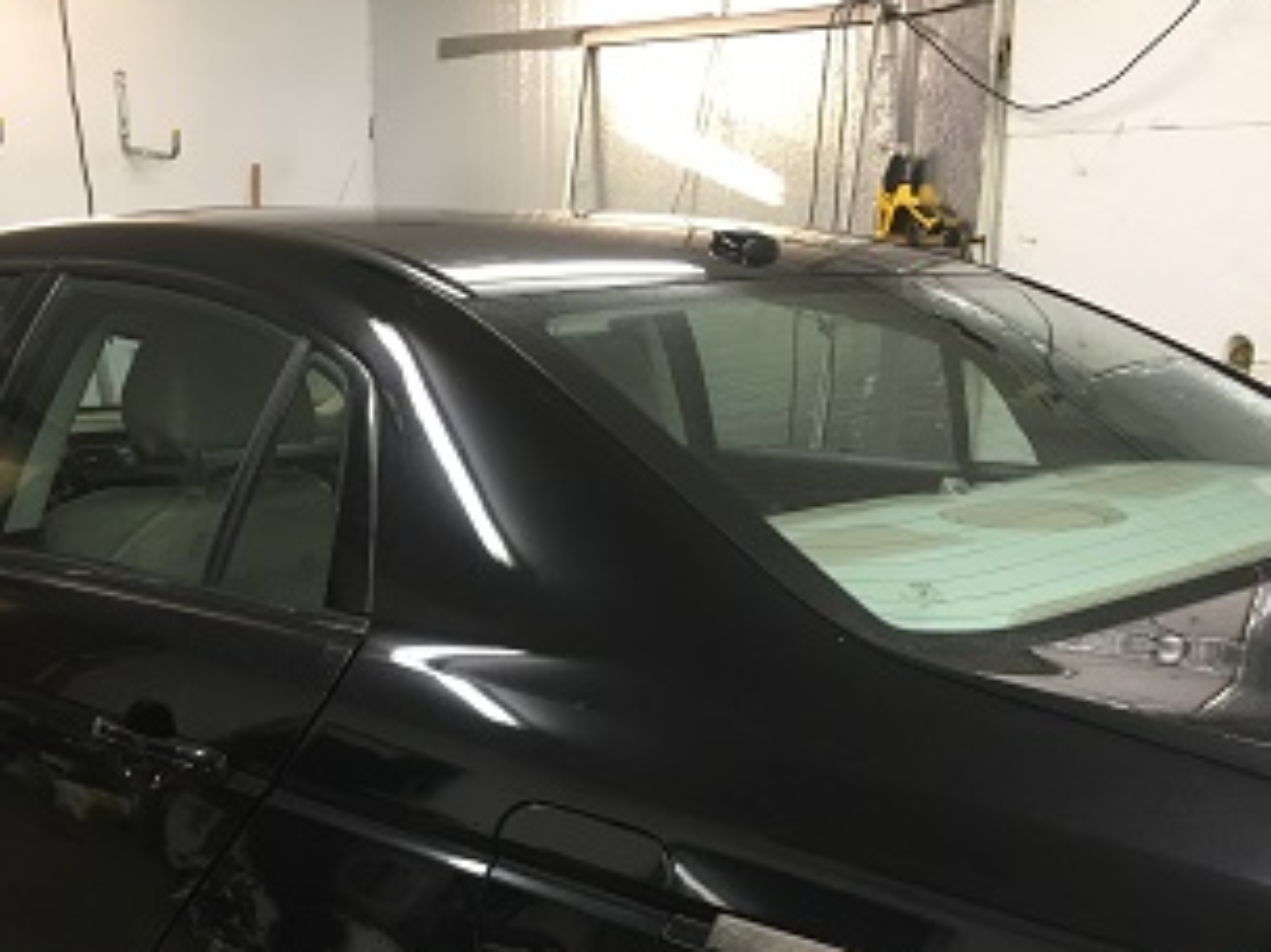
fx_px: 1615
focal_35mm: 44
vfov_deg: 32.5
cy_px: 665
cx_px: 558
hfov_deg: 42.9
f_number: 2.2
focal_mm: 4.15
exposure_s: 1/30
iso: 80
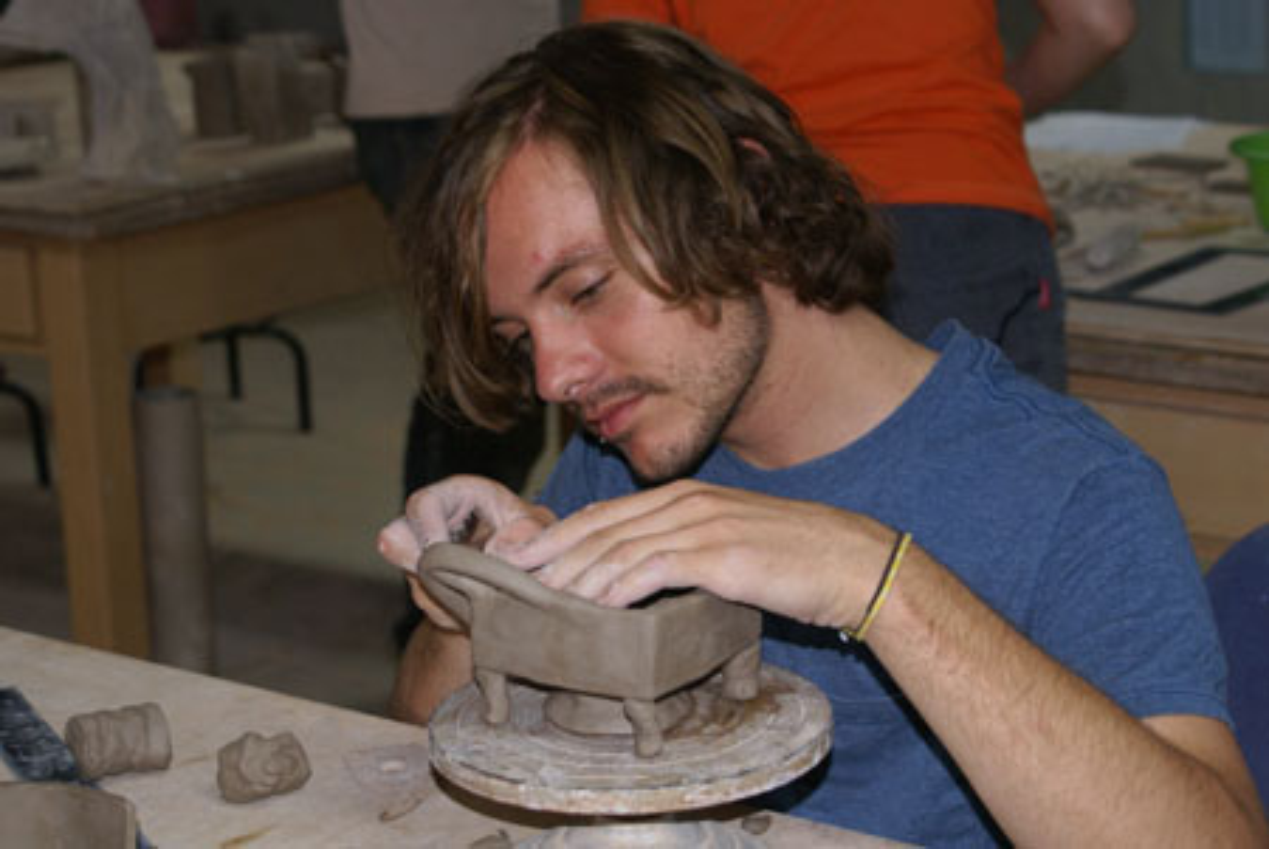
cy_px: 424
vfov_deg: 18.2
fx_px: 2646
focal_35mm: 75
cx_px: 634
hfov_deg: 27.0
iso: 400
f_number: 5.6
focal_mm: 50
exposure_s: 1/80
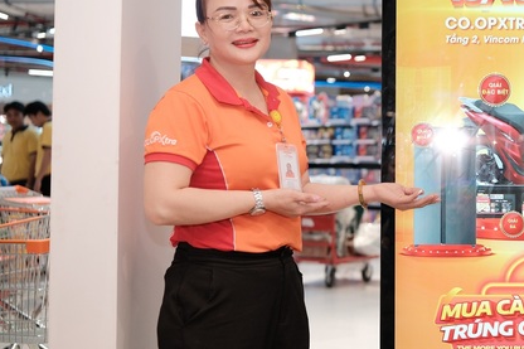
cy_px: 137
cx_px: 437
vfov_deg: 19.1
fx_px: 1033
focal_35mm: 71
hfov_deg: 27.7
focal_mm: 27
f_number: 1.8
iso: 800
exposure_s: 1/320
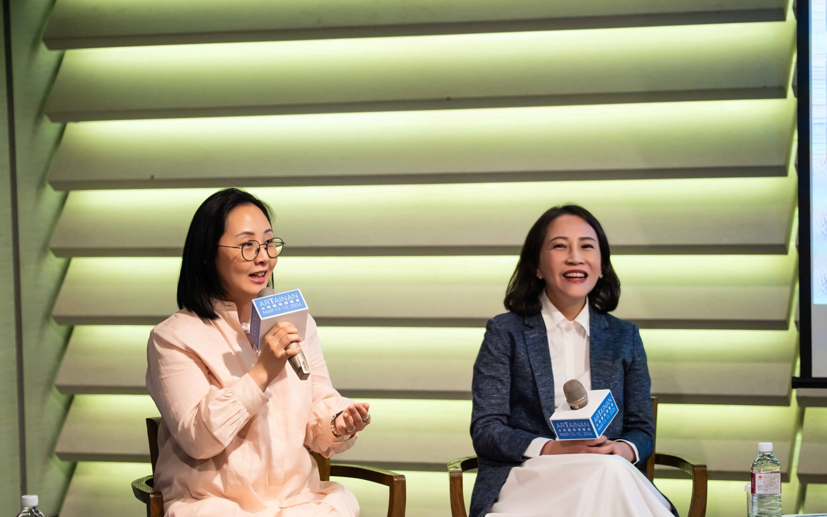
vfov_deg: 12.8
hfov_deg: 20.4
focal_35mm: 102
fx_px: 2301
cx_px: 449
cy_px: 312
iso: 800
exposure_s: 1/125
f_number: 2.8
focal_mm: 87.1
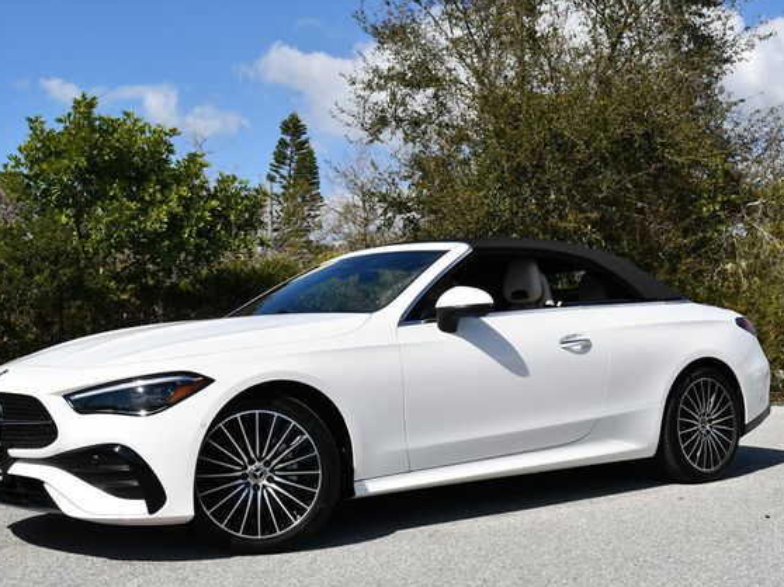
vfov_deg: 27.5
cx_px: 365
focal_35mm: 53
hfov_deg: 36.2
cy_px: 294
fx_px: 1200
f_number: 10
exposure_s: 1/400
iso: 100
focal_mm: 24
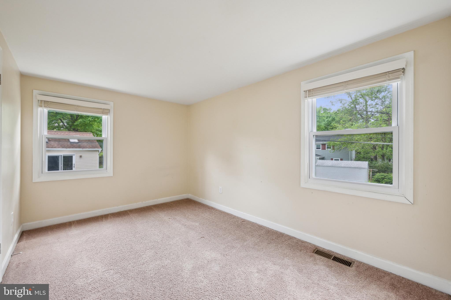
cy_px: 150
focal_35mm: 15
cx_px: 226
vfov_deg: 77.3
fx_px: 188
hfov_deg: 100.4
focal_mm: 15
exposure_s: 1/60
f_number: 7.1
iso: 400
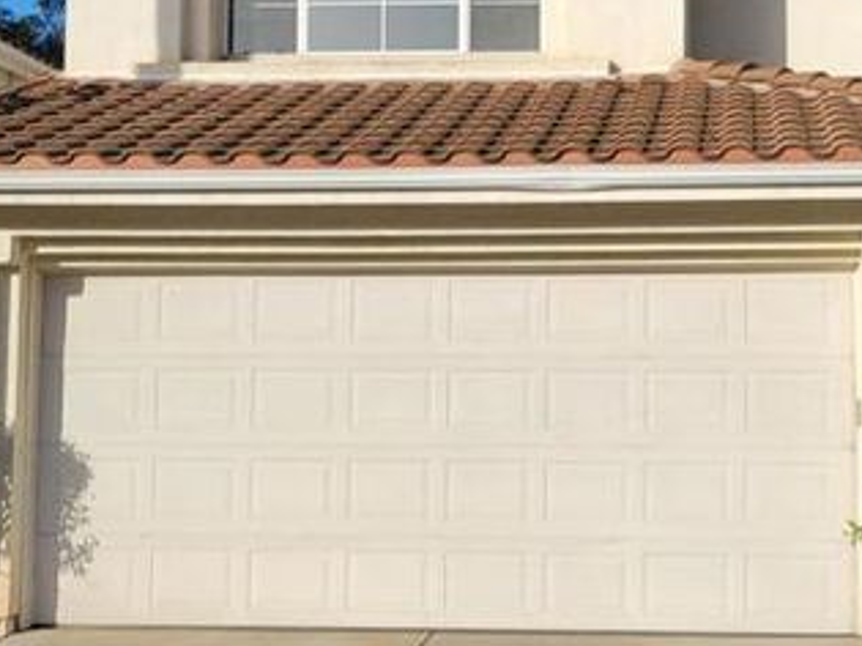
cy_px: 275
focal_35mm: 49
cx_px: 602
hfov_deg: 38.3
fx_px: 1220
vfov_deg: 29.6
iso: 40
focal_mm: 5.4
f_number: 1.8
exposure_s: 1/2558
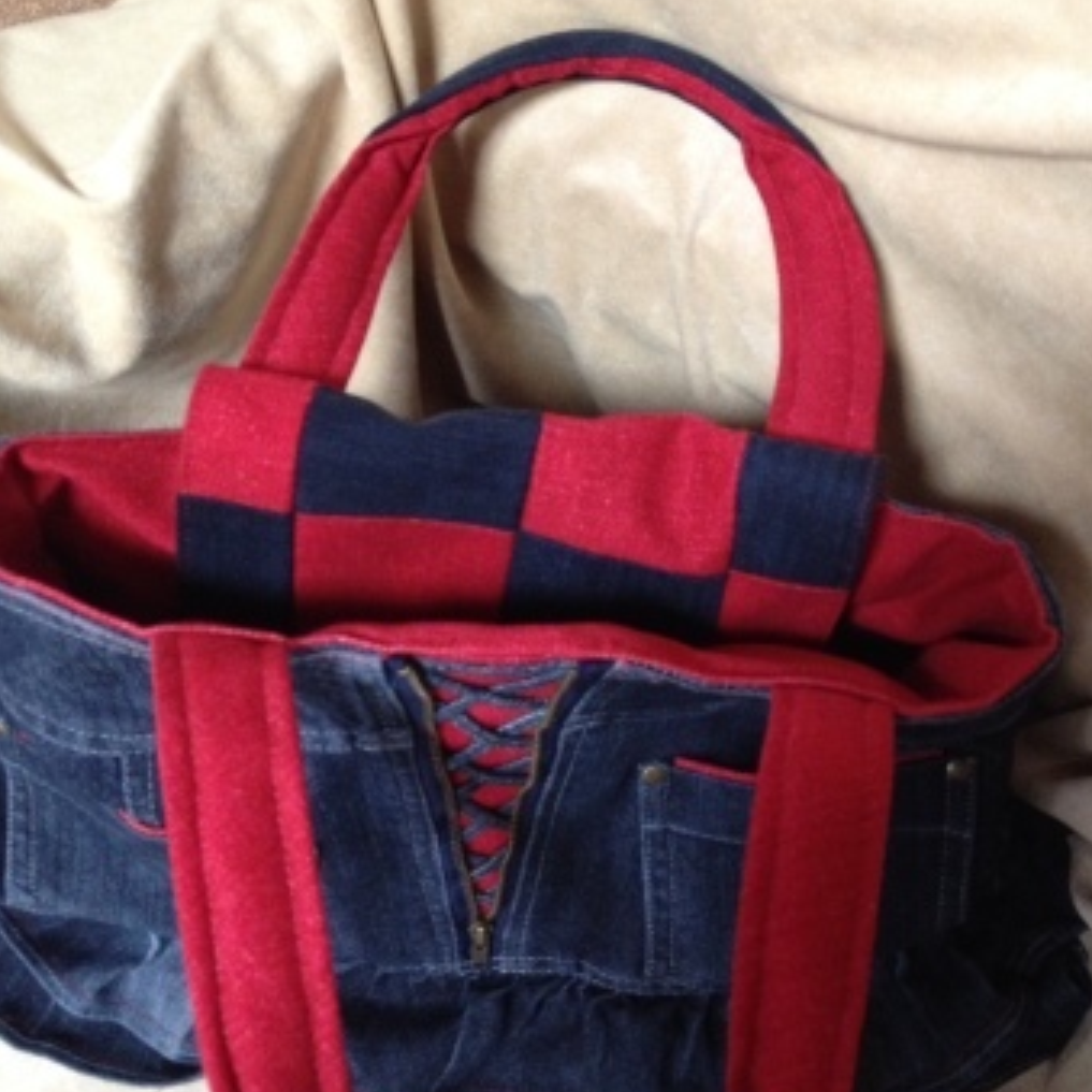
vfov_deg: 40.0
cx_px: 552
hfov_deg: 40.0
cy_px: 580
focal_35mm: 42
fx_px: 1499
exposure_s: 1/17
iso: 320
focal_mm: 4.28
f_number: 2.4
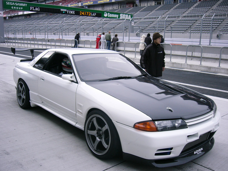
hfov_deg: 52.6
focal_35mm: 35
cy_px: 86
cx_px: 114
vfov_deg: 40.7
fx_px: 231
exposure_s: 1/200
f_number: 2.8
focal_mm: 5.8
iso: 50
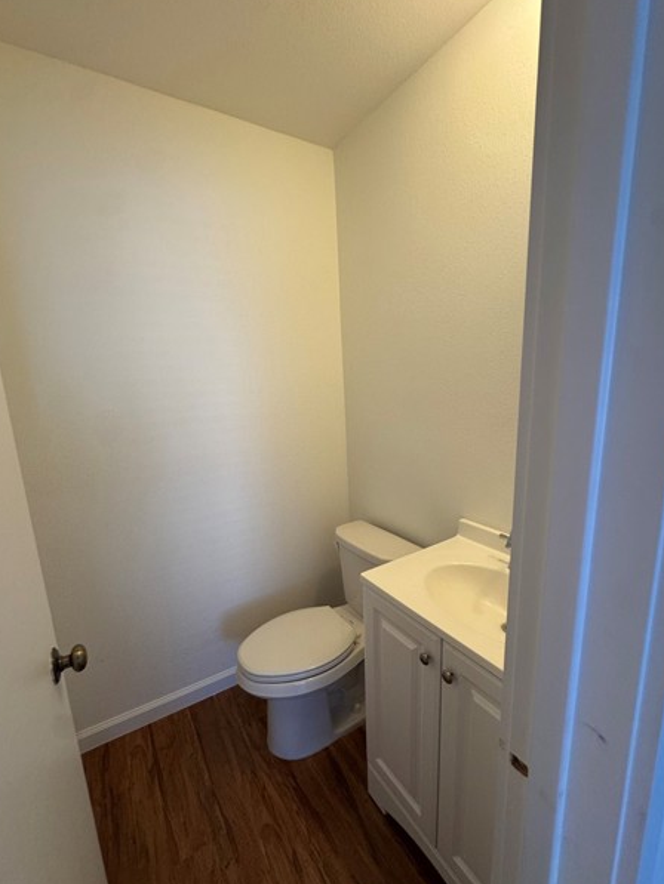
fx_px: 384
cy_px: 453
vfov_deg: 98.1
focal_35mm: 15
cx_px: 322
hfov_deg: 81.7
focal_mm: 2.22
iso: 200
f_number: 2.2
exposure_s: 1/60
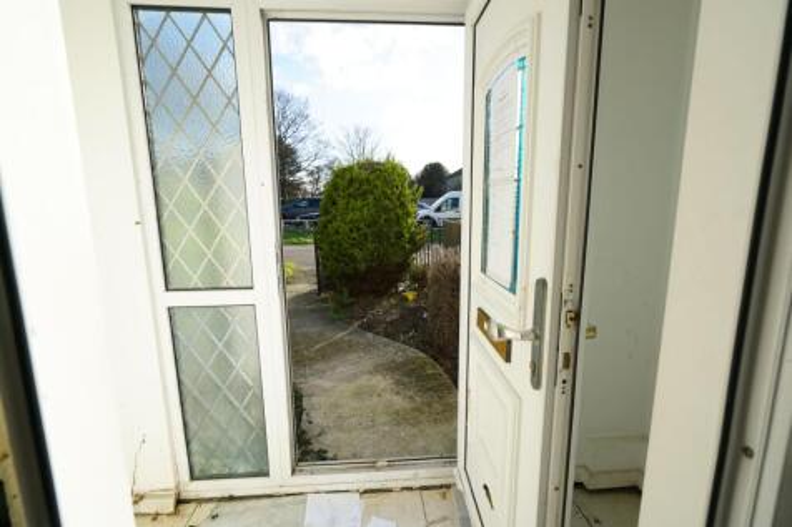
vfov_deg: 73.7
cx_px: 396
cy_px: 264
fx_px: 352
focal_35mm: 16
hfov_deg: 96.8
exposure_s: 1/1250
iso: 500
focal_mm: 16
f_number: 5.6
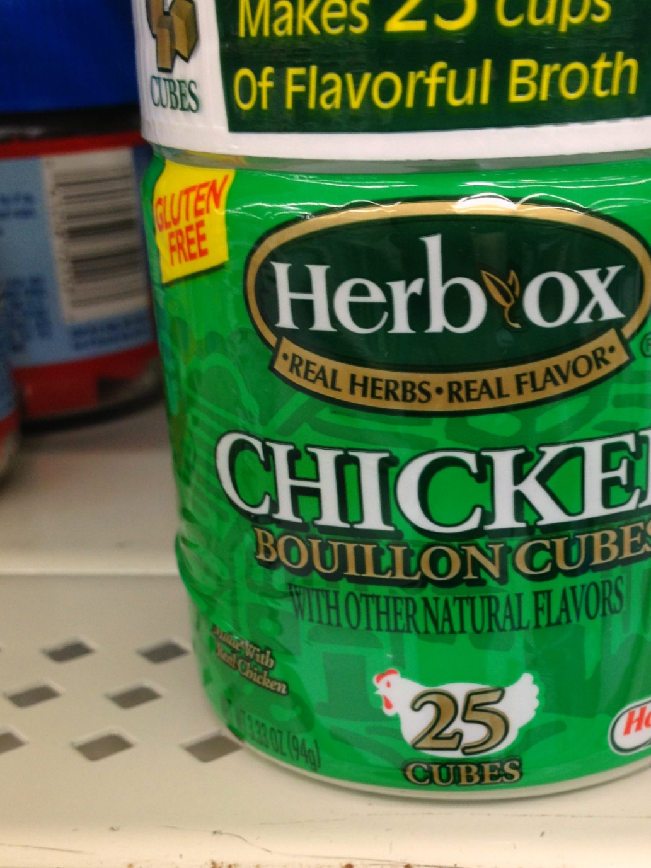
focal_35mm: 53
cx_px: 466
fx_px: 1329
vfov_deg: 35.9
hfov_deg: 27.2
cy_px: 559
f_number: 2.4
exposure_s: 1/20
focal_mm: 4.28
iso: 64
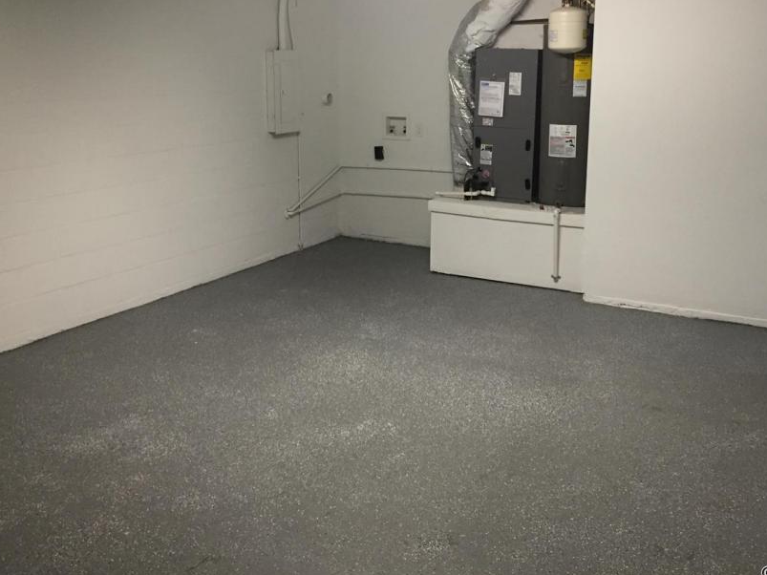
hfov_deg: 50.0
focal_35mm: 37
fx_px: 820
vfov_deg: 38.4
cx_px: 428
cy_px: 212
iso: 125
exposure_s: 1/30
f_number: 2.2
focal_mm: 4.15
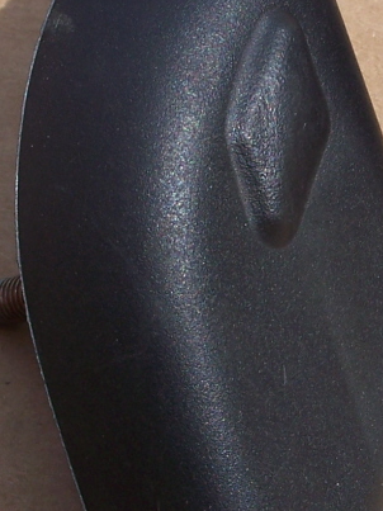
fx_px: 2170
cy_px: 231
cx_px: 365
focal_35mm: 147
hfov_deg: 10.0
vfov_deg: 13.4
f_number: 4
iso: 64
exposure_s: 1/500
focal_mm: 7.8
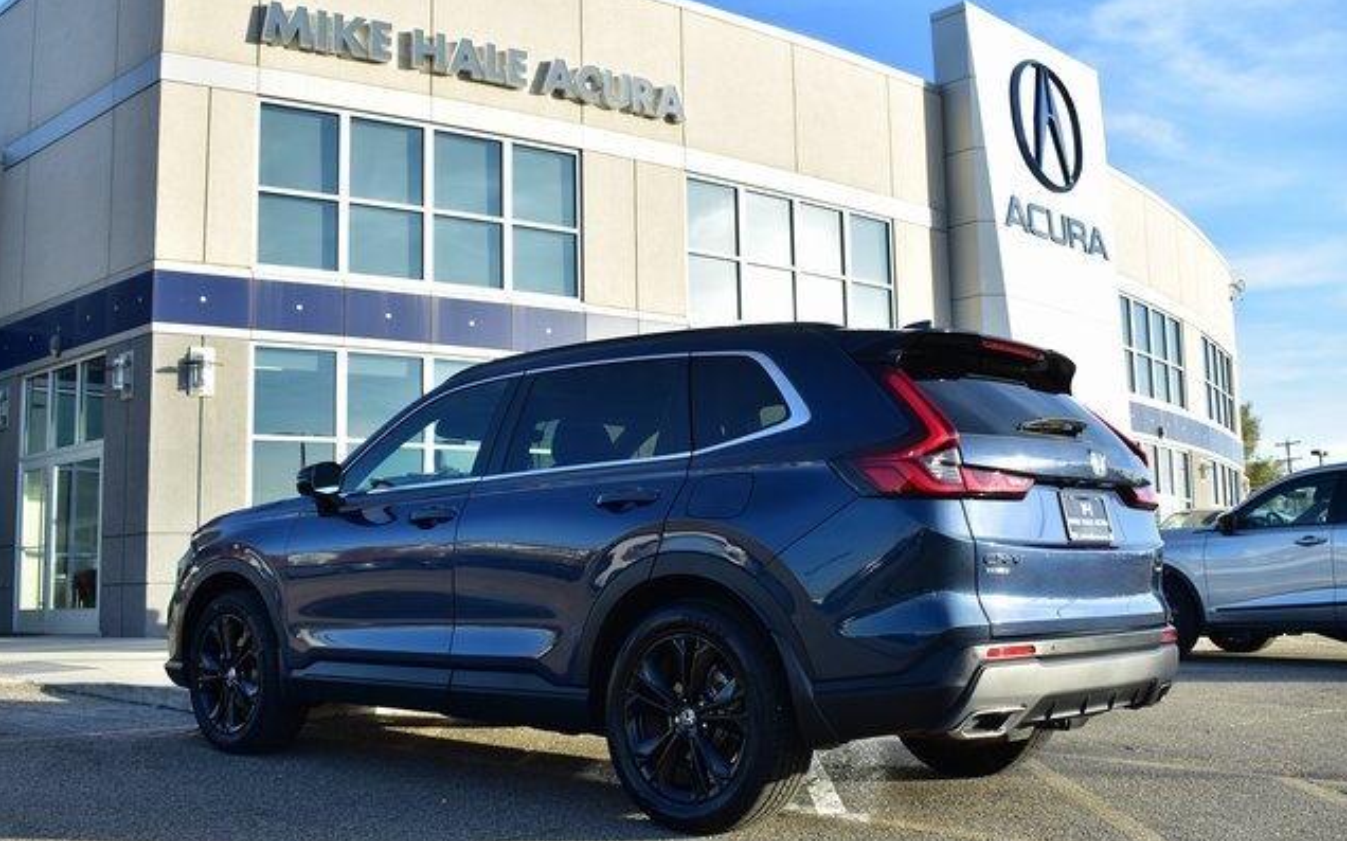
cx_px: 671
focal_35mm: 39
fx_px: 1413
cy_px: 413
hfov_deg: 51.0
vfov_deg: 33.1
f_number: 7.1
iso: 100
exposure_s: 1/200
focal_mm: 25
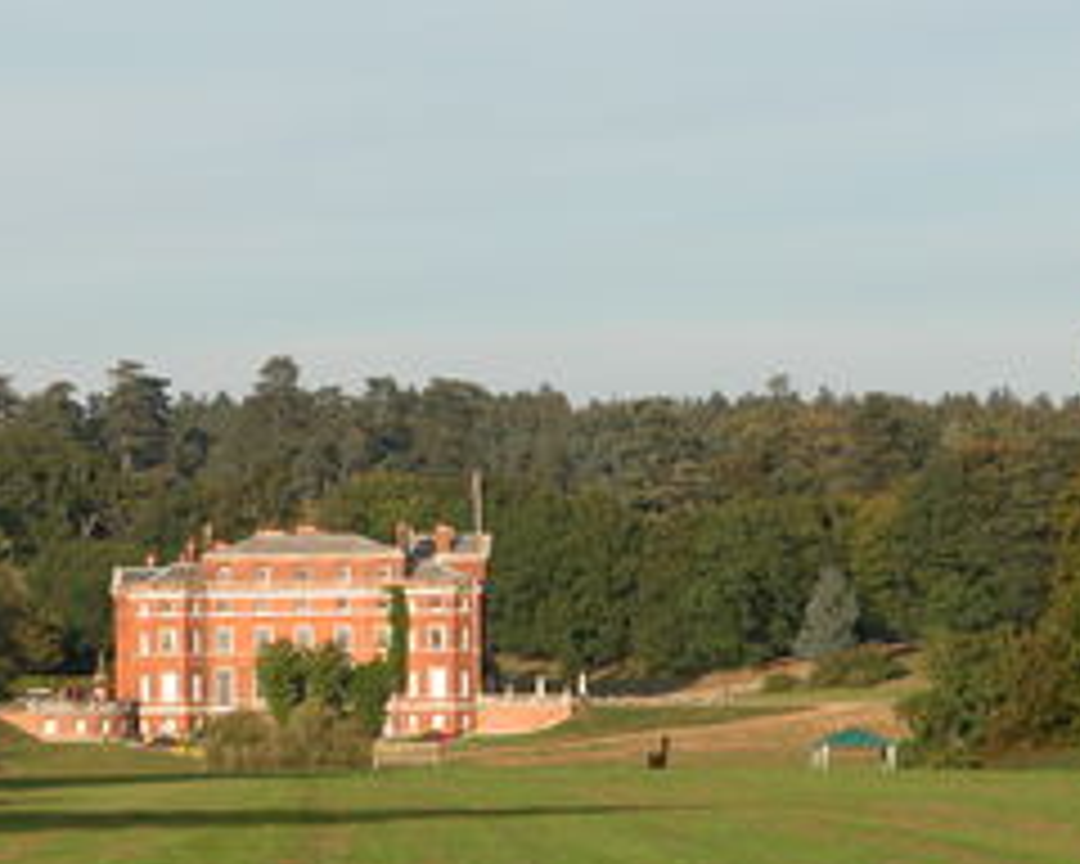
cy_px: 490
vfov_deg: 6.0
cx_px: 387
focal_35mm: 259
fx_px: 8279
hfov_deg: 7.5
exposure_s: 1/278
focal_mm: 41.1
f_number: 5.6
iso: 100
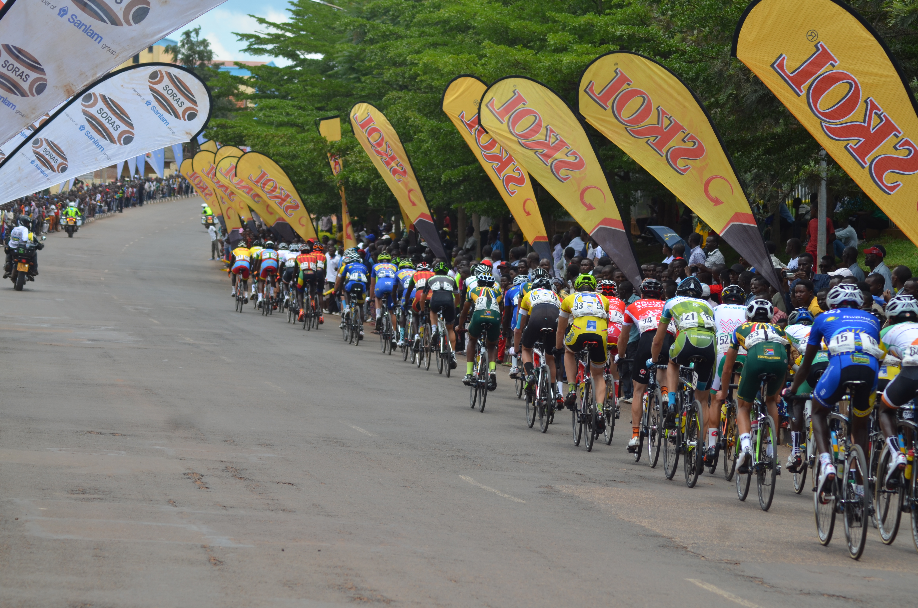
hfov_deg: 13.7
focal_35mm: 150
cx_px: 459
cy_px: 304
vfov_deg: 9.1
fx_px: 3817
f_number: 5.6
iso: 200
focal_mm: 100
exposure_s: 1/500
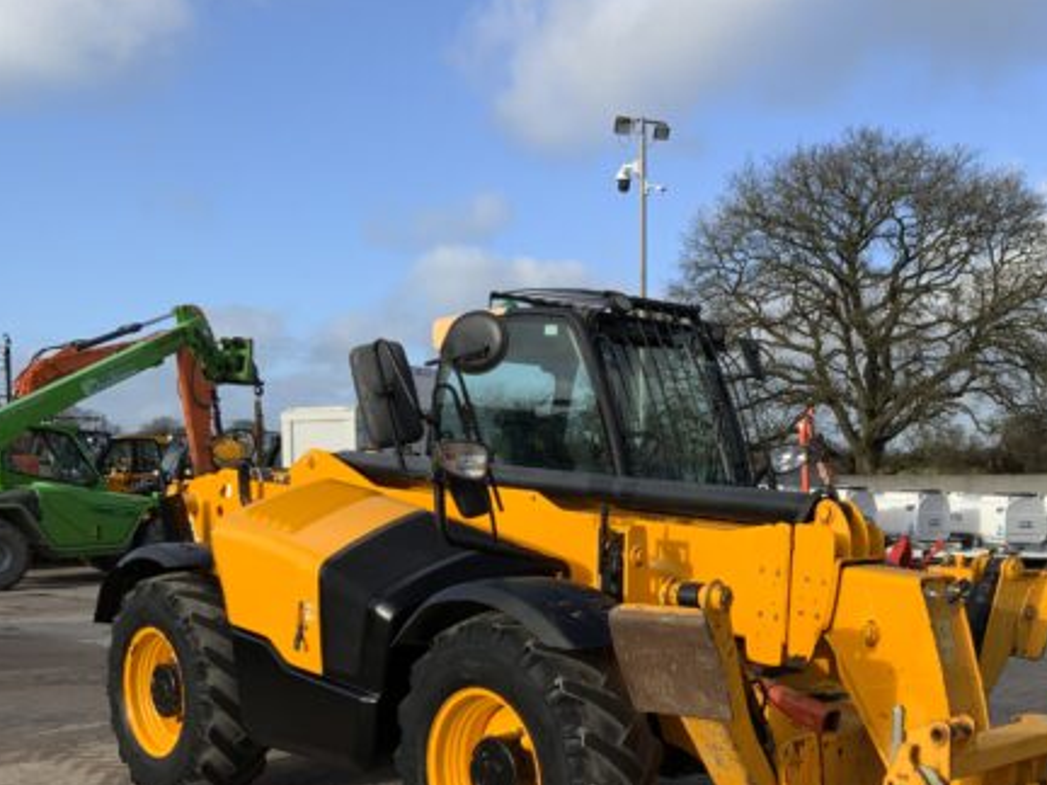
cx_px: 737
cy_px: 569
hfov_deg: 42.9
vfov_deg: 33.1
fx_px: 1301
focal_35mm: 43
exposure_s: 1/1250
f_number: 1.8
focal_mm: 3
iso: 16
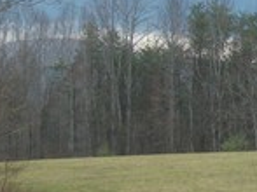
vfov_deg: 8.8
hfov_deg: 11.3
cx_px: 387
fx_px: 1246
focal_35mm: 168
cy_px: 127
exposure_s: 1/80
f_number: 8.8
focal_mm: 5.7
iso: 80
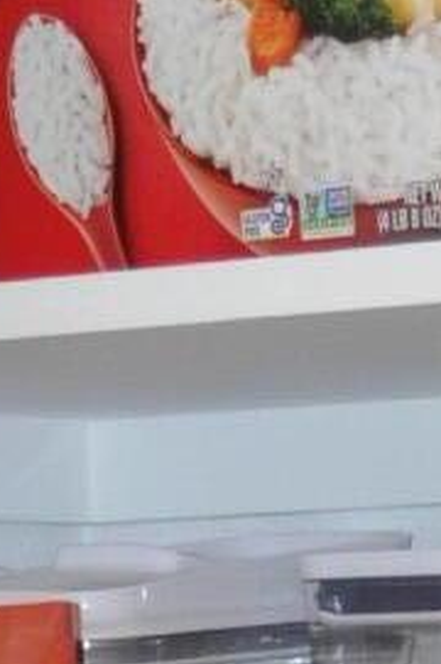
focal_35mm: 199
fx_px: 3666
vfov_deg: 9.4
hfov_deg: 6.9
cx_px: 294
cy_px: 1507
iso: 800
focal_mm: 18
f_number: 3.5
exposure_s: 1/60
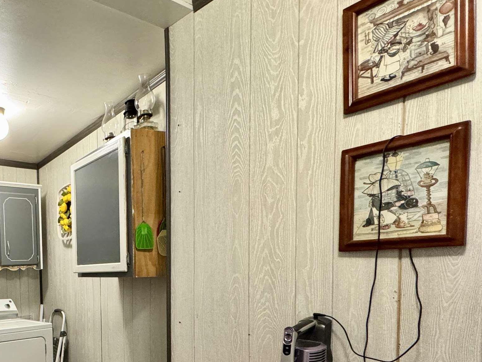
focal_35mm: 28
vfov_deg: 46.8
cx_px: 2
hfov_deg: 51.2
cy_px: 294
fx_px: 390
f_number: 2.2
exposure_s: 1/60
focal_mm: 2.22
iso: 500
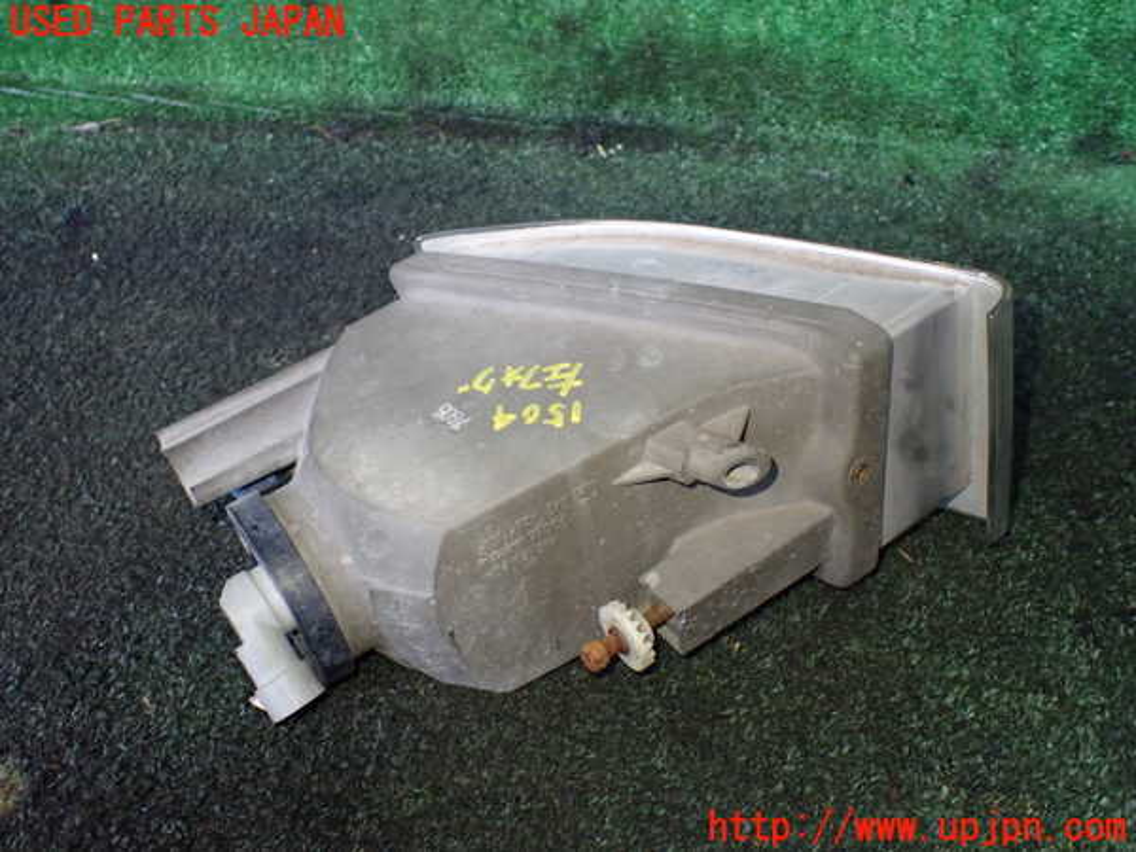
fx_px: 985
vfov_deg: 46.8
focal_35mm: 30
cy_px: 426
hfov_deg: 60.0
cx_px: 568
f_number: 2.3
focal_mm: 5.4
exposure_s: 1/30
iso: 800
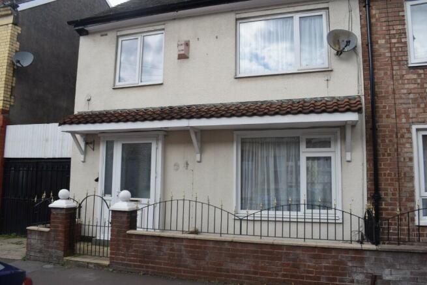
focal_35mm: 30
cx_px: 214
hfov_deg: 61.9
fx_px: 356
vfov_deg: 43.6
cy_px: 142
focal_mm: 20
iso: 200
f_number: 8
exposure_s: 1/320
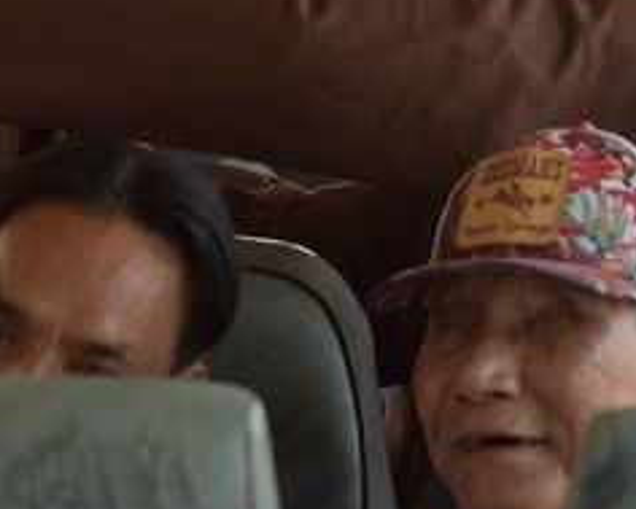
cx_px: 485
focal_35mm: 194
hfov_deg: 9.9
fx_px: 3653
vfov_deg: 7.9
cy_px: 3
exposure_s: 1/250
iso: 560
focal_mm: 75
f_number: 4
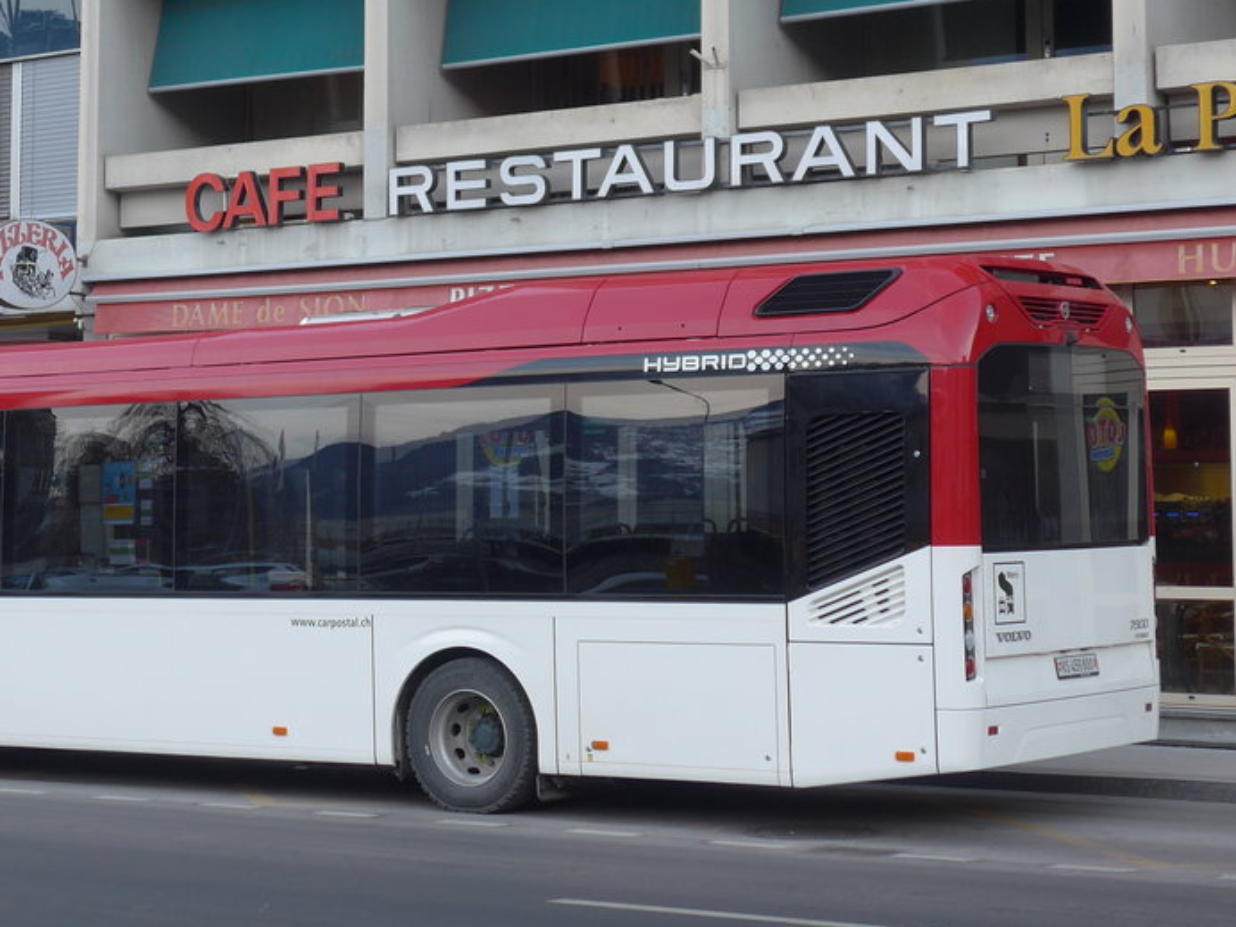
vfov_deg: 17.3
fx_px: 3035
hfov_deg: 22.9
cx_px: 400
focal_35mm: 85
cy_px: 266
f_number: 3.2
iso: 100
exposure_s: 1/60
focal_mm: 10.1
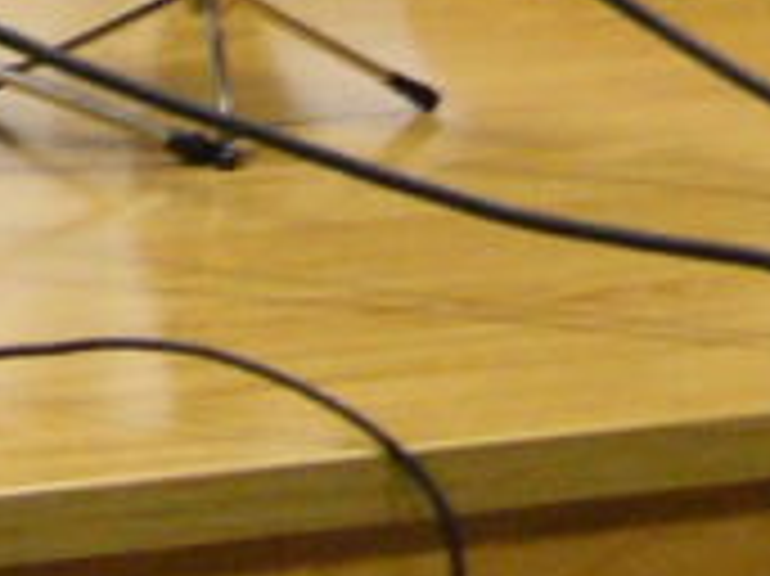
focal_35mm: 298
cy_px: -608
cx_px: -126
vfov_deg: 4.9
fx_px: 6624
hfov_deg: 6.6
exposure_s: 1/15
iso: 200
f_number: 3.4
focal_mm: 8.8
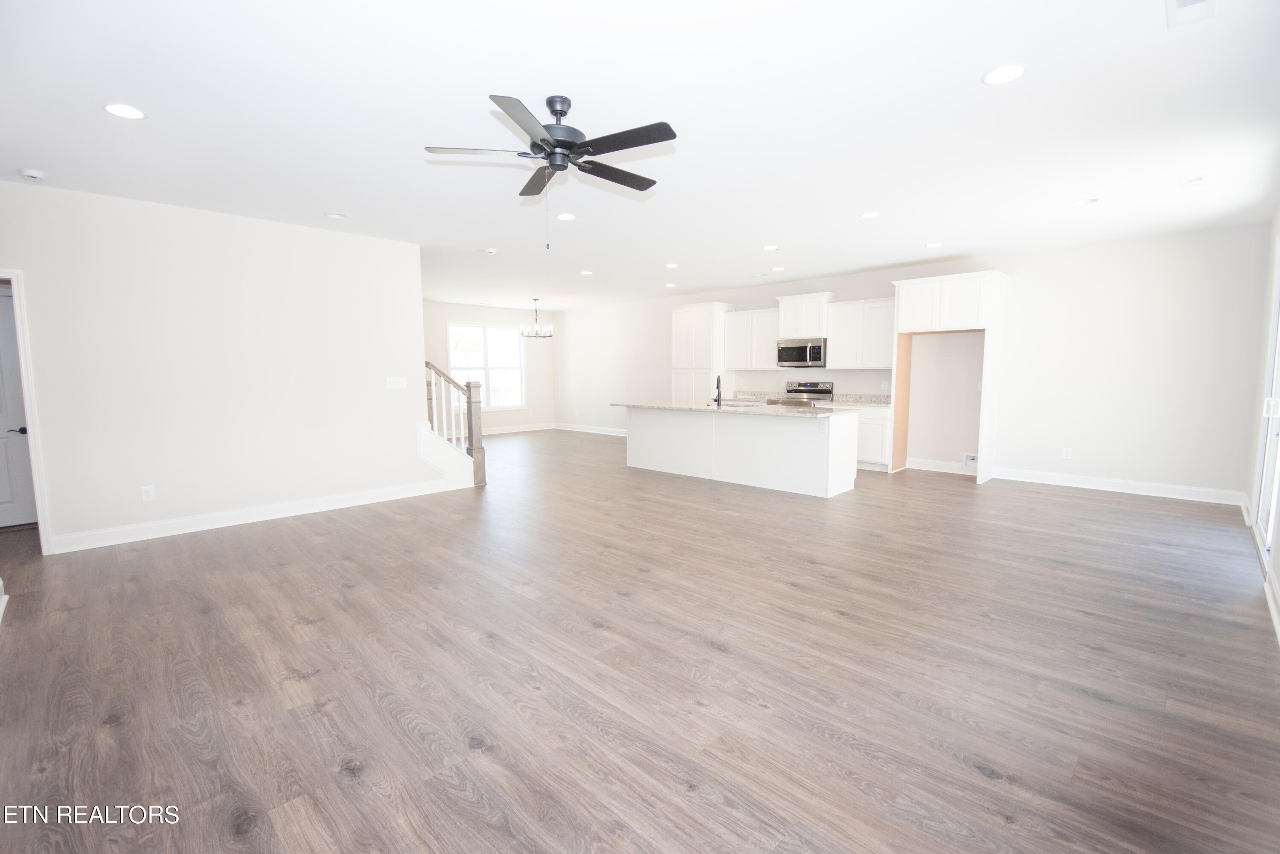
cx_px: 640
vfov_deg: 77.3
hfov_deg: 100.4
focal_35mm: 15
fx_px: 533
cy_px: 427
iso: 640
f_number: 4.5
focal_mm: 10
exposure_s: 1/125
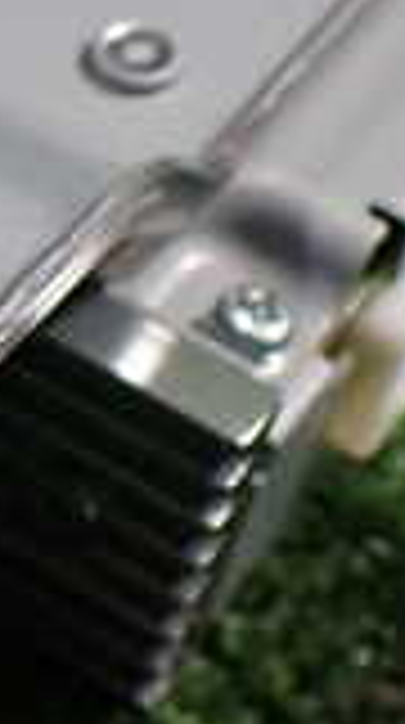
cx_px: -342
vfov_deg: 17.6
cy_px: 274
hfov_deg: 9.4
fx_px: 2340
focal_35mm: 122
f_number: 2.3
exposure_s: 1/125
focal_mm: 5.4
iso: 500
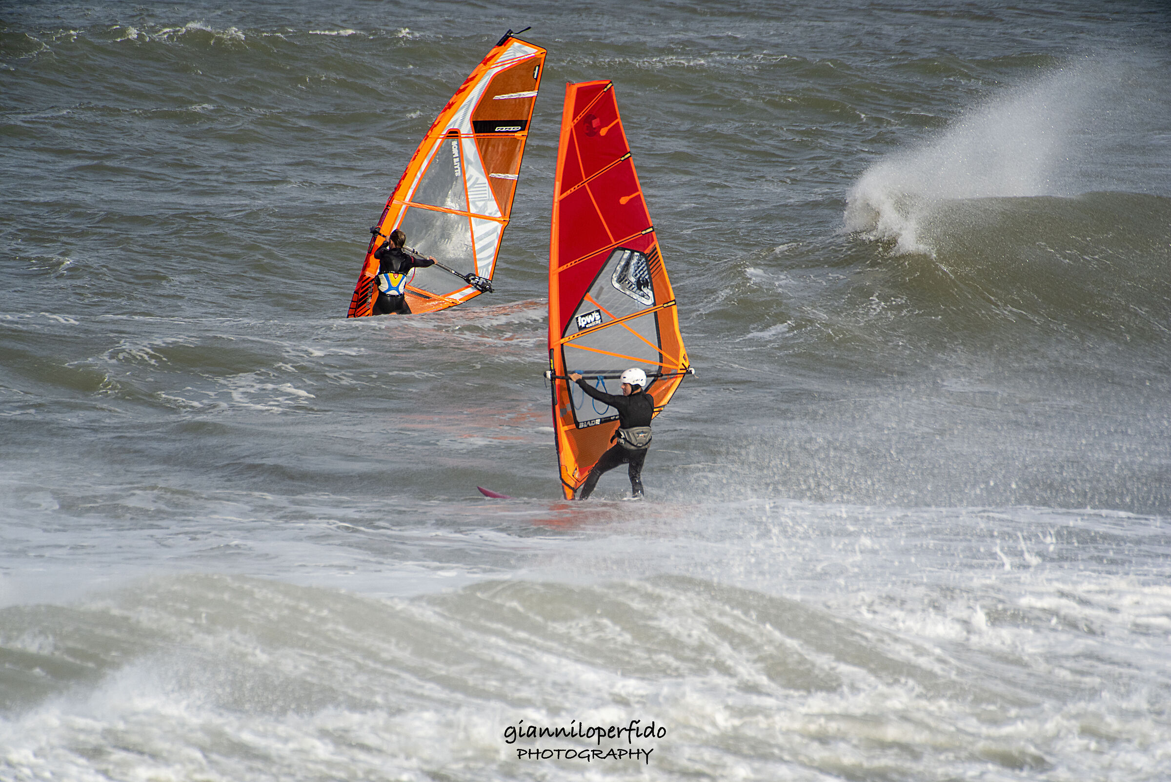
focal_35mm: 700
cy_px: 391
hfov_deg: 2.9
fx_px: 22776
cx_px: 586
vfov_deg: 2.0
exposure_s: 1/1250
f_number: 9
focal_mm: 700
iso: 500
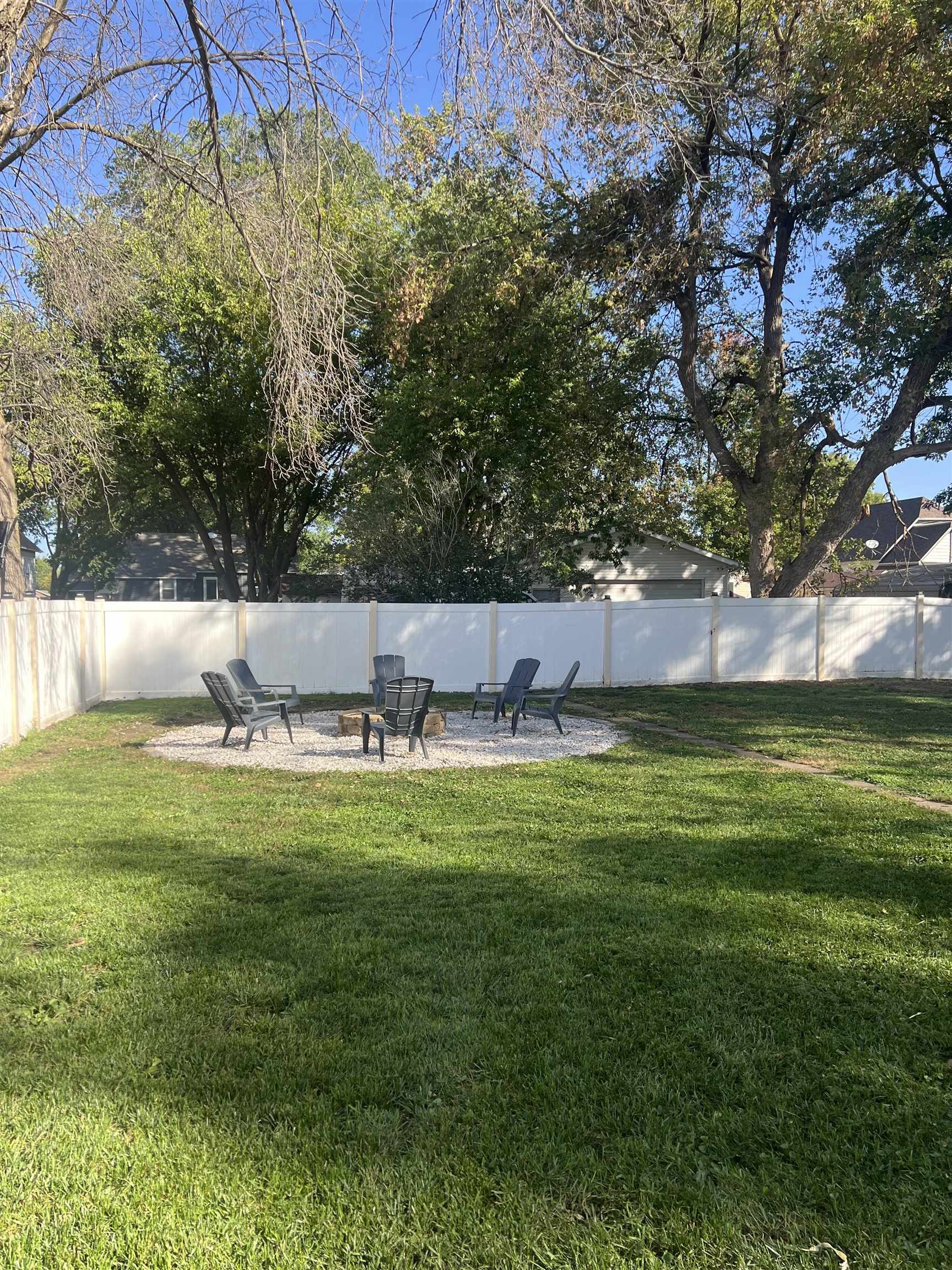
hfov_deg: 53.1
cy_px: 635
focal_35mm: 26
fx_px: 953
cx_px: 476
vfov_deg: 67.3
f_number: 1.5
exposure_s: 1/1029
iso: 50
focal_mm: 5.7
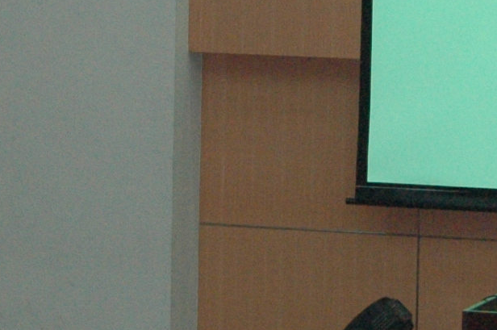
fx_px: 3536
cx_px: 246
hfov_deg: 8.0
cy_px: 15
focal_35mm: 256
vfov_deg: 5.3
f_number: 4.8
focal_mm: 35
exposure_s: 1/60
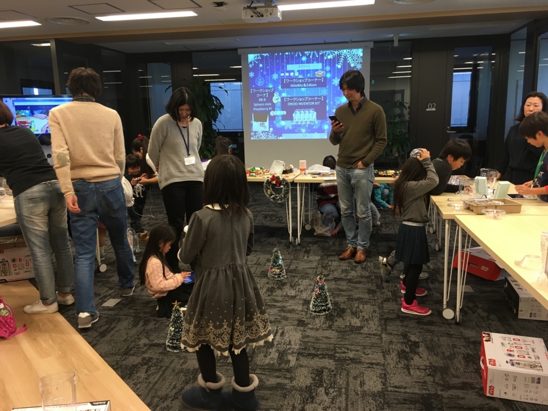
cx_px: 274
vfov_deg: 48.2
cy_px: 206
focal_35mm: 29
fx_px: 459
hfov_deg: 61.7
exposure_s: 1/30
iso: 40
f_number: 2.2
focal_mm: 4.15
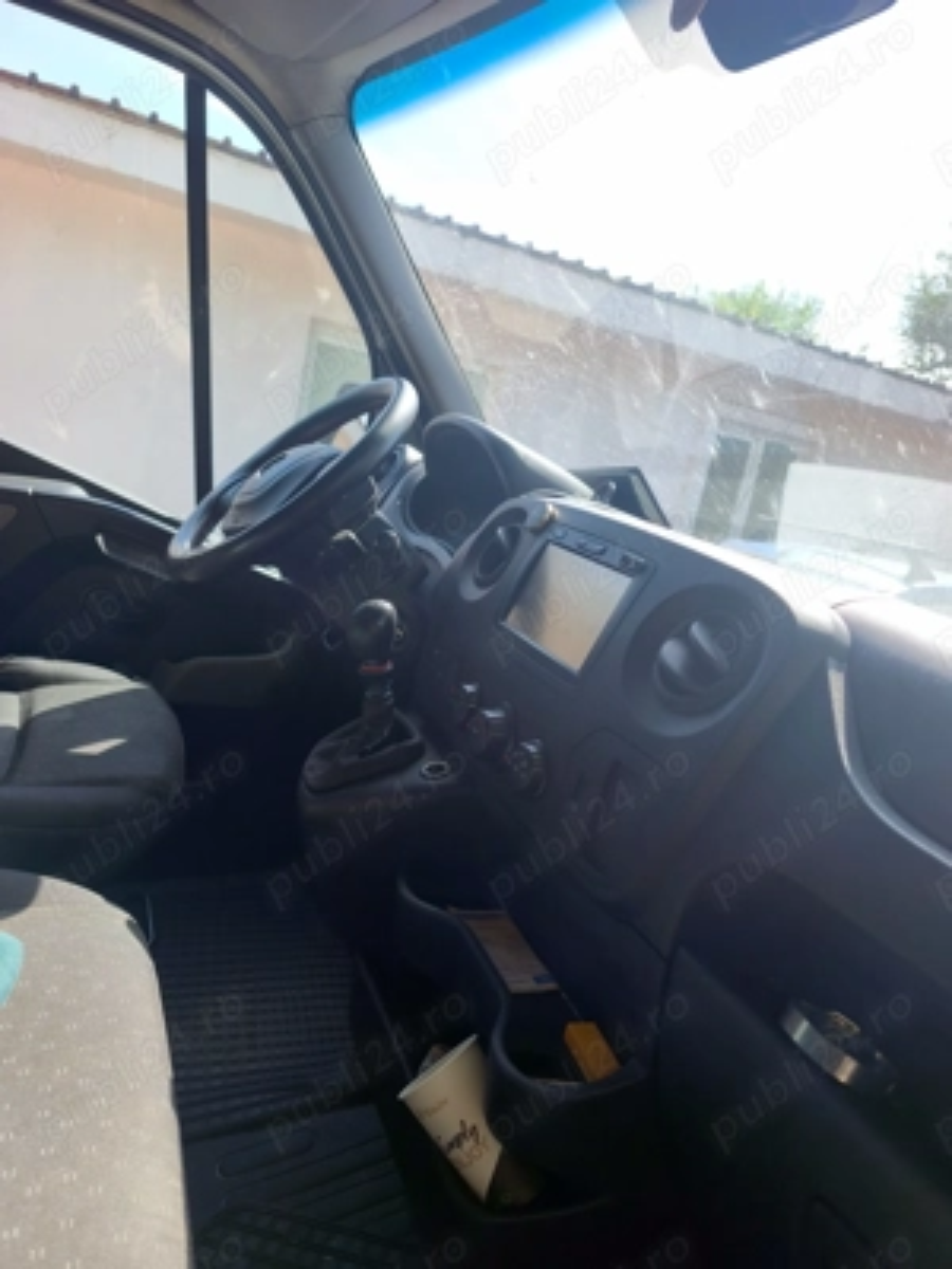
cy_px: 634
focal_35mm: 23
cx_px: 476
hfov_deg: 58.9
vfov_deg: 73.9
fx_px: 843
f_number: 1.6
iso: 50
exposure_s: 1/957
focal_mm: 6.57
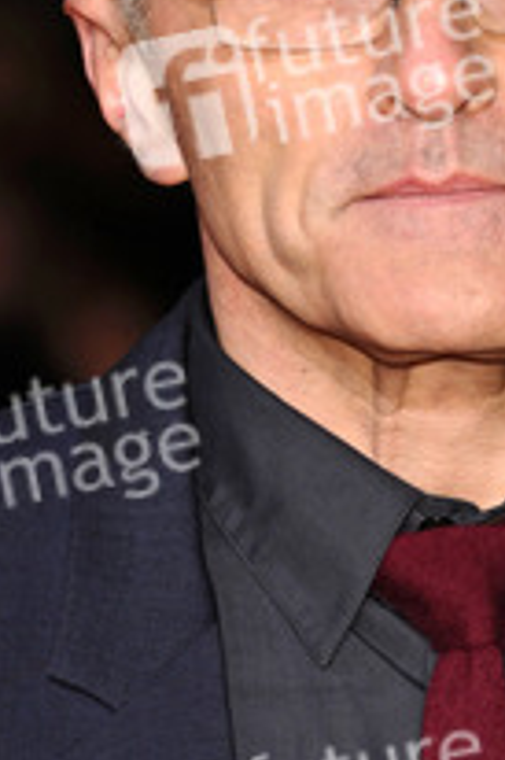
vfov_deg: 4.0
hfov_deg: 2.7
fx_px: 10748
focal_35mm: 510
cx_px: 415
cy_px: 266
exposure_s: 1/200
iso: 320
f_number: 4.5
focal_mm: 175
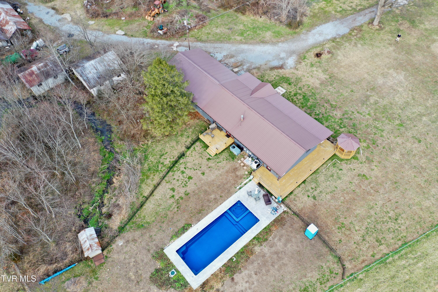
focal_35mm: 28
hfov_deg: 65.5
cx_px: 219
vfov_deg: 46.4
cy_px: 146
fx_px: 341
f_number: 4
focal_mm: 10.26
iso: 100
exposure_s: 1/100
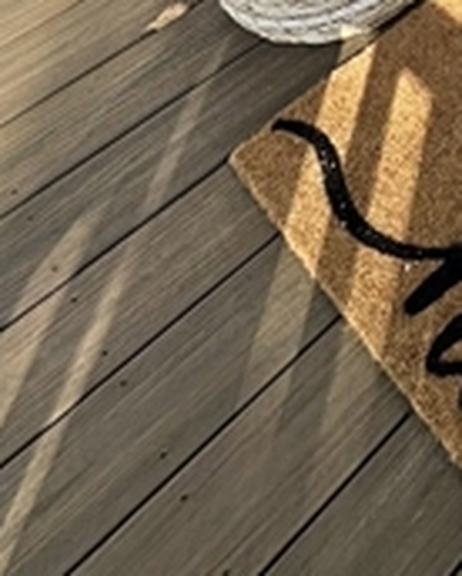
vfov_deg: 17.6
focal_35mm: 61
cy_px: -656
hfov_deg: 20.3
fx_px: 1041
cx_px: 750
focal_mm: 2.22
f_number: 2.2
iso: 40
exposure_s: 1/425
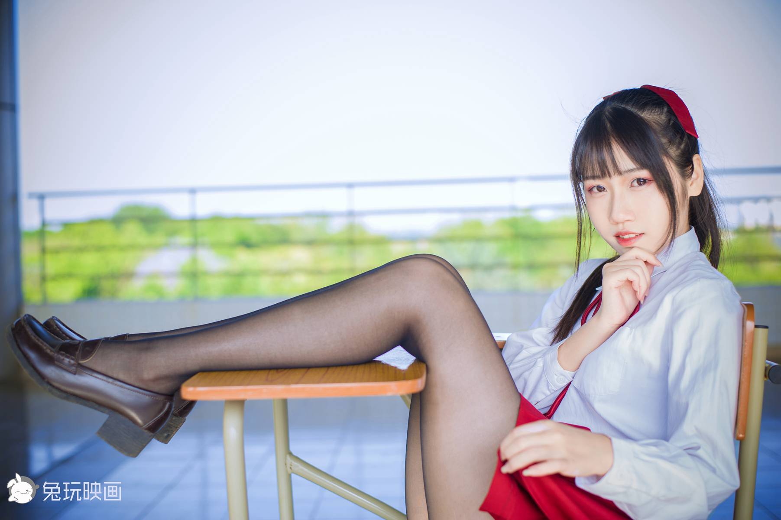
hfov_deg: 39.6
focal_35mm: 50
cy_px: 260
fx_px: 1084
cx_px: 390
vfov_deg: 27.0
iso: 100
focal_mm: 50
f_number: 2.8
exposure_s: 1/400
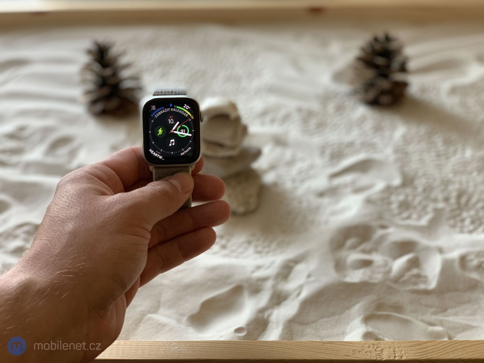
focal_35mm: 52
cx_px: 242
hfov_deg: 36.8
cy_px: 182
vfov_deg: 28.0
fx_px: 727
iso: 125
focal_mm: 6
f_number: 2.4
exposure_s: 1/64
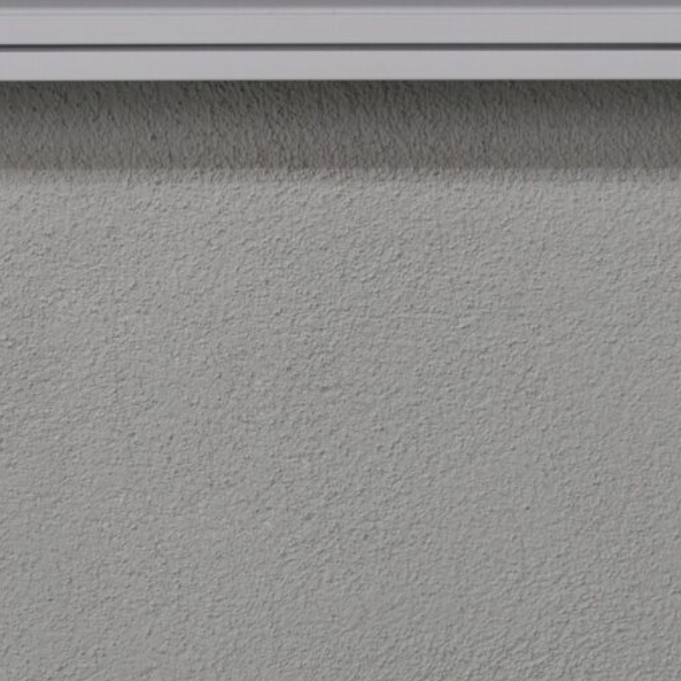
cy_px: 505
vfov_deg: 9.7
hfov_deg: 9.7
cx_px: 83
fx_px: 4006
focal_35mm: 180
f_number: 5.6
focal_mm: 28
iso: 200
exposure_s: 1/160
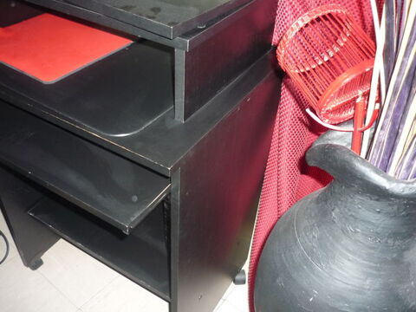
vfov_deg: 42.9
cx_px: 208
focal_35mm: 33
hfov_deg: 55.4
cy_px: 156
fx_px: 397
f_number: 2.8
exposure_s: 1/30
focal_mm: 5.5
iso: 320
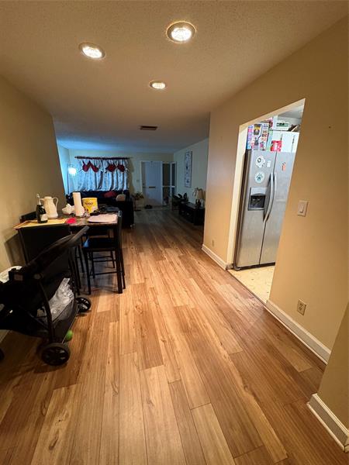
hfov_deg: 85.7
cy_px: 232
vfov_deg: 102.1
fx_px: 188
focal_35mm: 14
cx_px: 174
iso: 800
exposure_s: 1/40
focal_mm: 2.22
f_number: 2.2
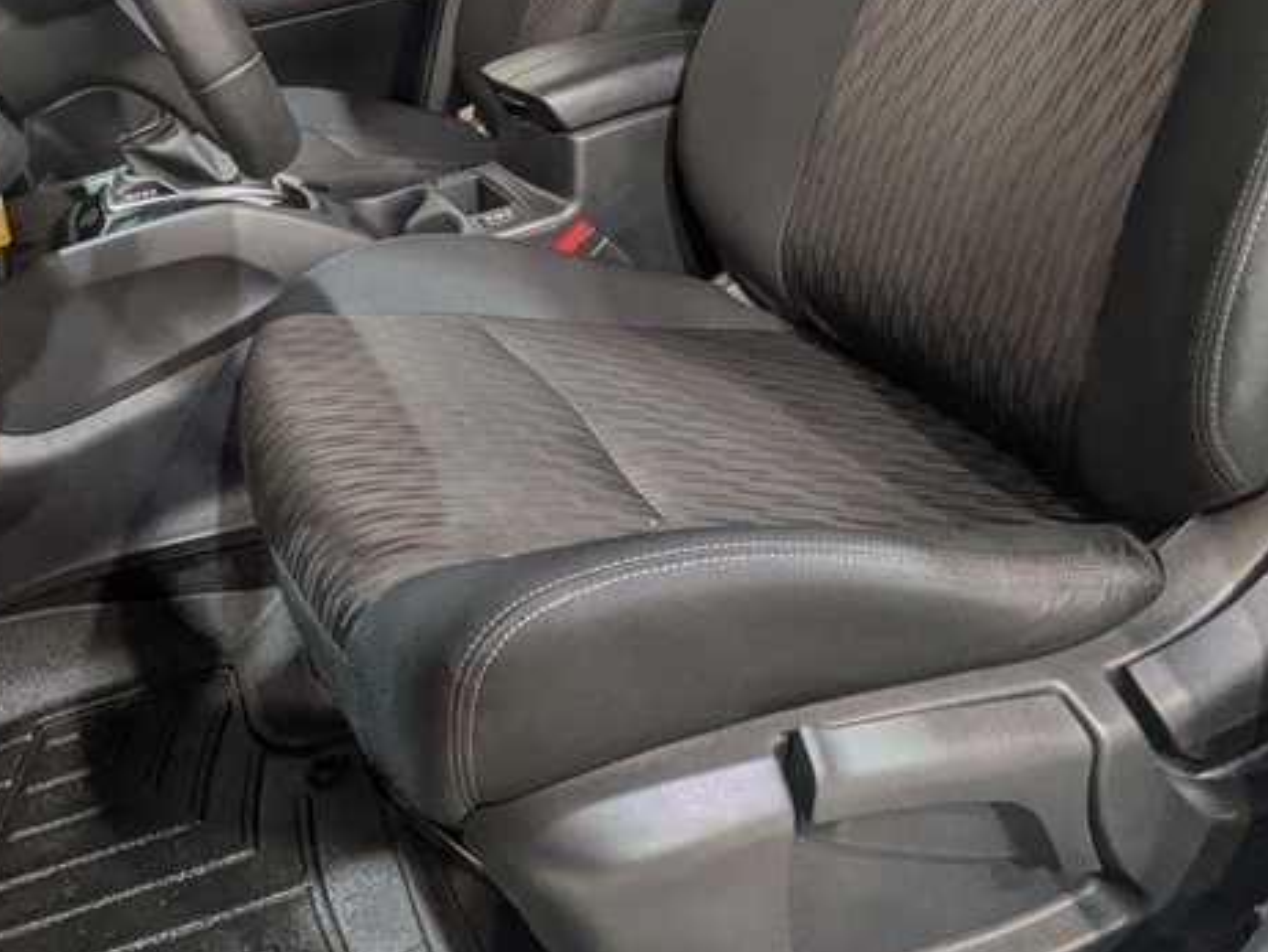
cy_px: 96
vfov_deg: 41.8
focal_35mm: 31
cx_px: 354
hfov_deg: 56.1
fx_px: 1136
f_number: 2.2
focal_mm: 1.83
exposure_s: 1/33.3
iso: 94
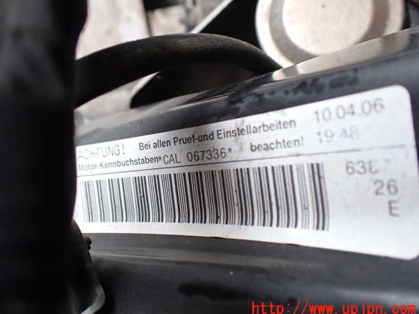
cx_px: 196
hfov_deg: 56.8
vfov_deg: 44.1
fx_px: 387
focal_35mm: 32
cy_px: 151
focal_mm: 5.4
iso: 320
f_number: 2.3
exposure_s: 1/125
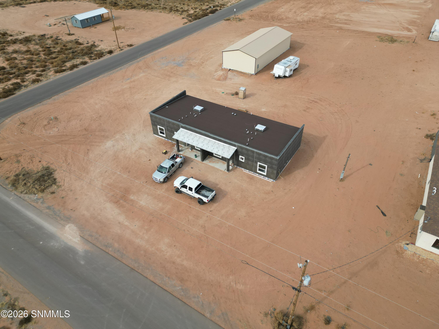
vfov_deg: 56.8
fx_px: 304
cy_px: 164
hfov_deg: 71.6
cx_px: 220
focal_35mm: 24
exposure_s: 1/2000
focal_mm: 6.72
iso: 110
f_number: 1.7
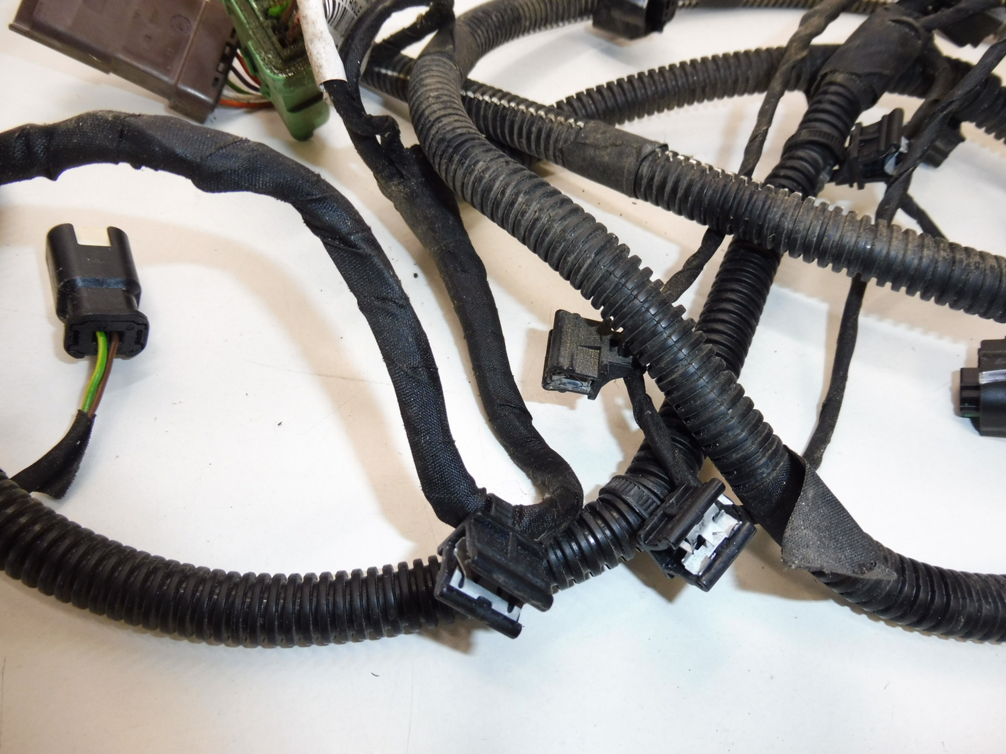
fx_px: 727
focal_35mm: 25
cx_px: 503
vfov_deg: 54.9
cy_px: 377
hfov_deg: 69.4
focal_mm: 4.4
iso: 200
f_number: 3.5
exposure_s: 1/60
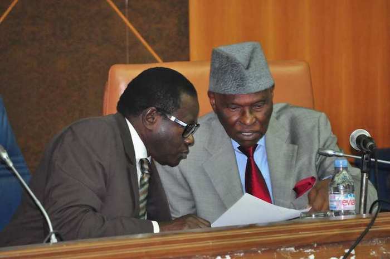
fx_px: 3244
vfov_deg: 4.6
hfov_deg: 6.9
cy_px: 130
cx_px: 195
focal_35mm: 300
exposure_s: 1/45
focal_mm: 200
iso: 1600
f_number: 6.7
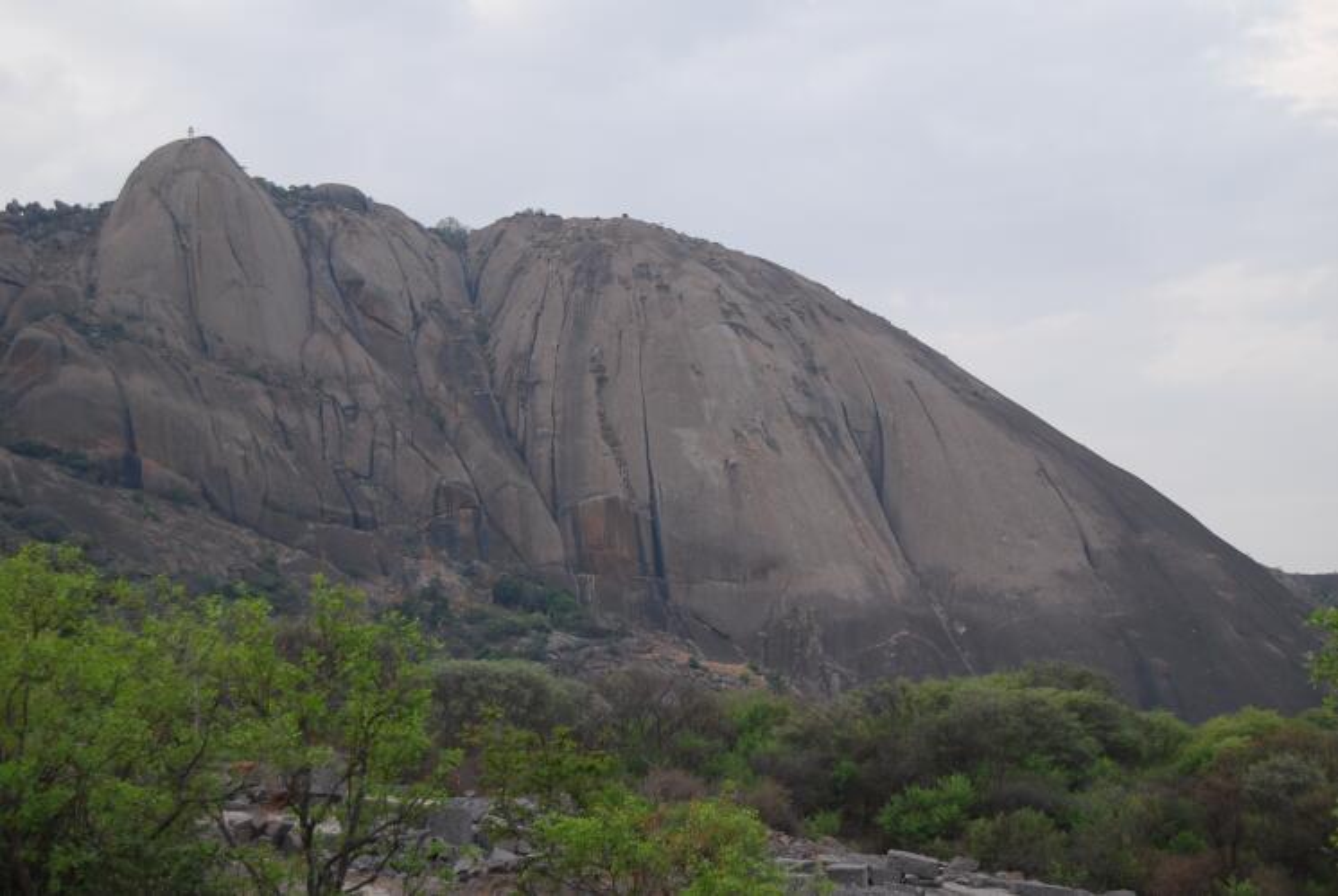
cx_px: 669
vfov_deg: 19.8
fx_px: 2568
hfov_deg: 29.2
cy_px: 448
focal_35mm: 69
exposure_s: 1/30
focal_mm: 46
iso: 360
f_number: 5.3
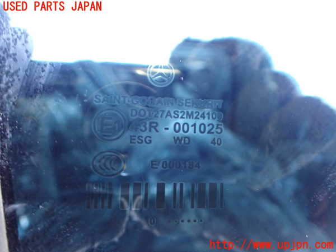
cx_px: 168
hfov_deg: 60.0
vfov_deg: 46.8
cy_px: 126
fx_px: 291
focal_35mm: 30
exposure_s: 1/30
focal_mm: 5.4
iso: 800
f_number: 2.3
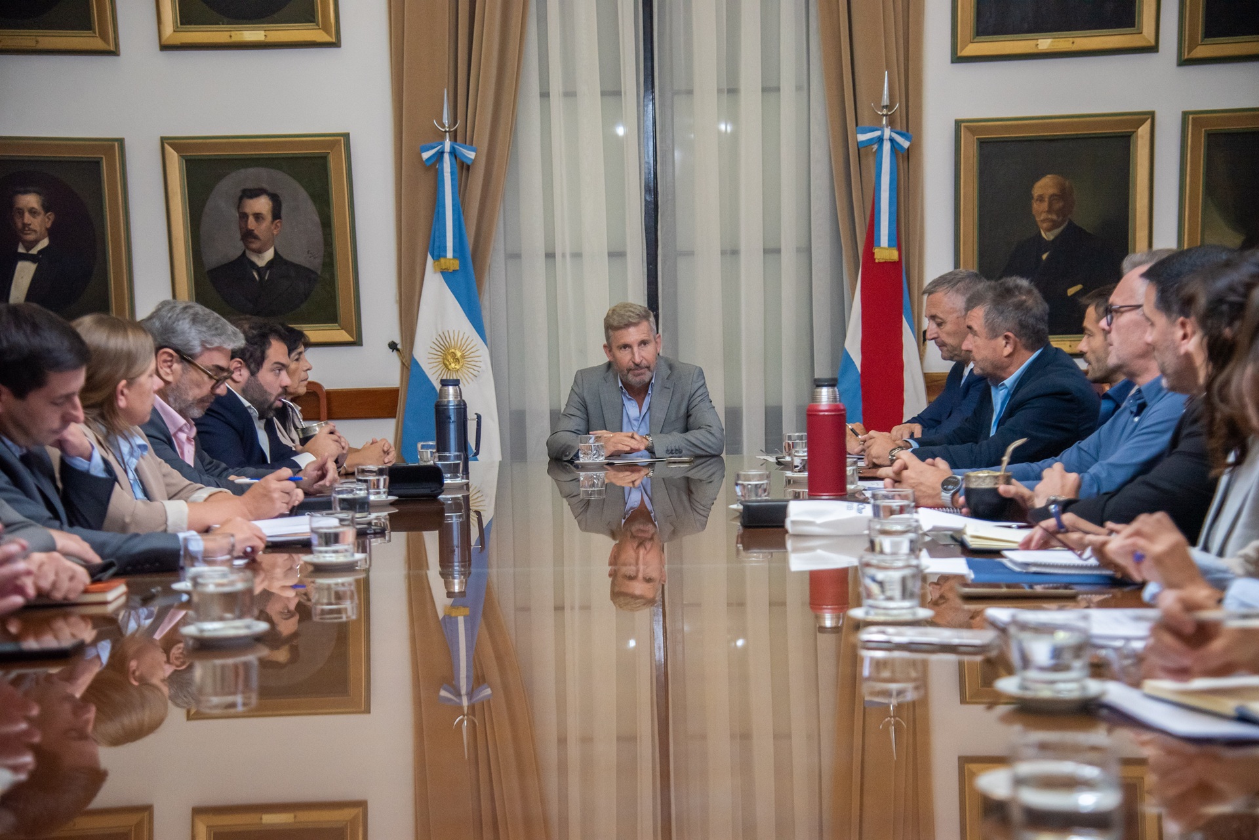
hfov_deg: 36.2
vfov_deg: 24.6
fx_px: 1924
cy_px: 420
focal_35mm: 55
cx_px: 630
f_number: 4
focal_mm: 55
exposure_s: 1/250
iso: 1600
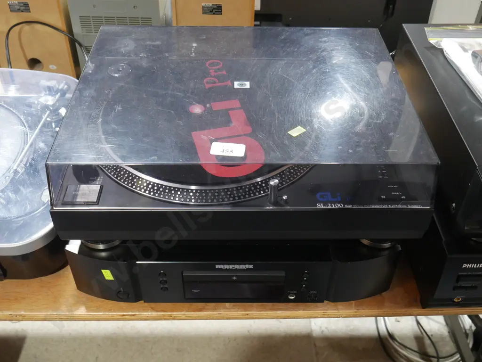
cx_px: 241
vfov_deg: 37.7
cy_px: 181
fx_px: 529
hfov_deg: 49.0
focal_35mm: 38
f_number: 5.6
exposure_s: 1/60
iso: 2000
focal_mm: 19
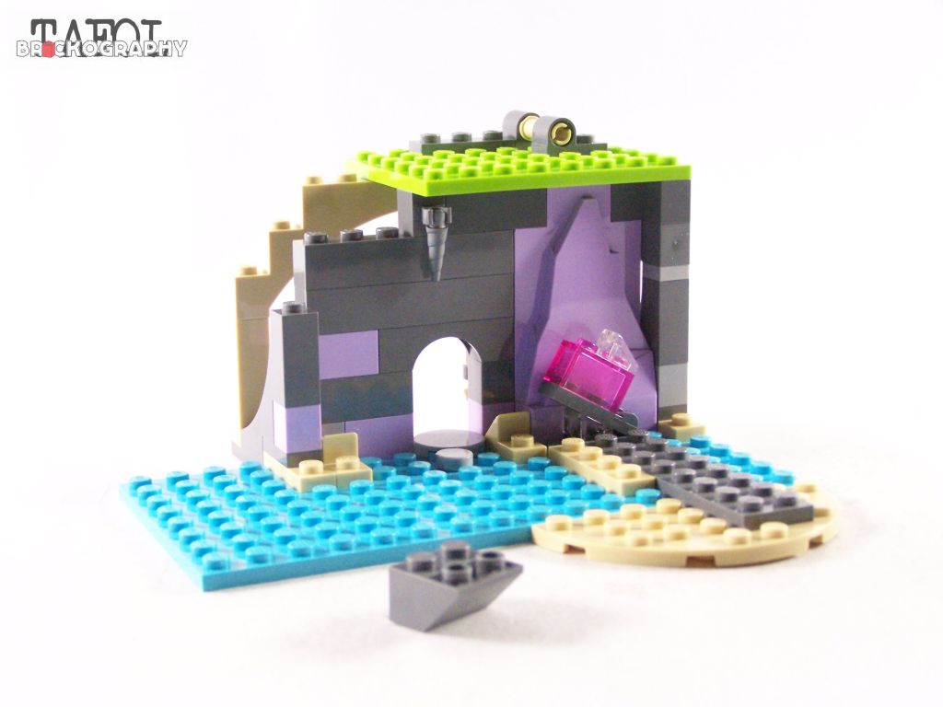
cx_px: 472
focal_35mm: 67
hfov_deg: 29.0
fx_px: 1825
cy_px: 354
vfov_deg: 21.9
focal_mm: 11.1
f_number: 3.2
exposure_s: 1/60
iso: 400
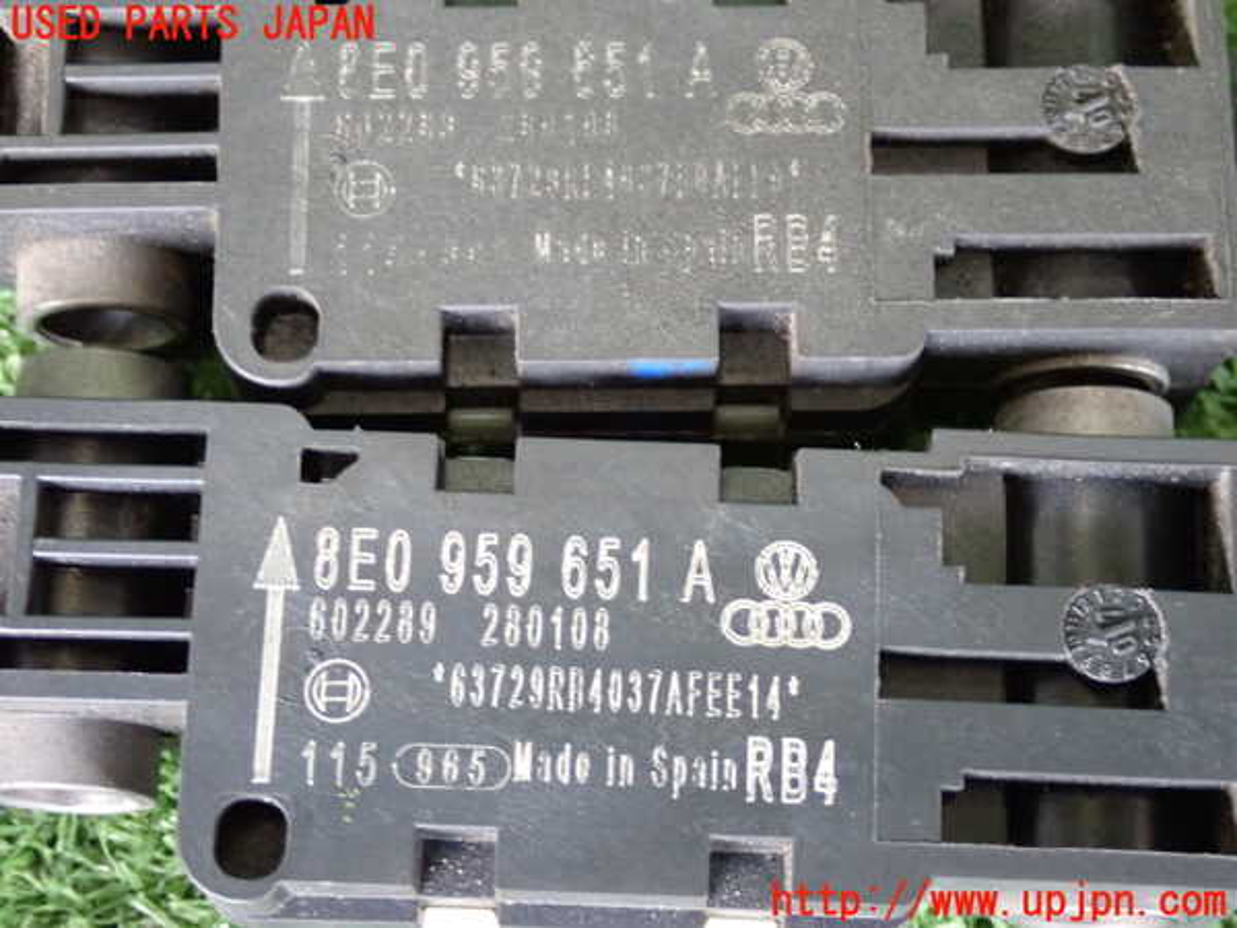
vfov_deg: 20.7
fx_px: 2537
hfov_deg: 27.4
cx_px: 618
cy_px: 464
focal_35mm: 71
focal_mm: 12.73
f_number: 3.9
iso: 1000
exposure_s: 1/30
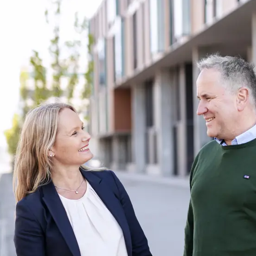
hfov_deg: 18.8
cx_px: 193
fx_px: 770
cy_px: 175
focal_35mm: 92
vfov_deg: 18.8
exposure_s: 1/320
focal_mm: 50
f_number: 2.2
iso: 100
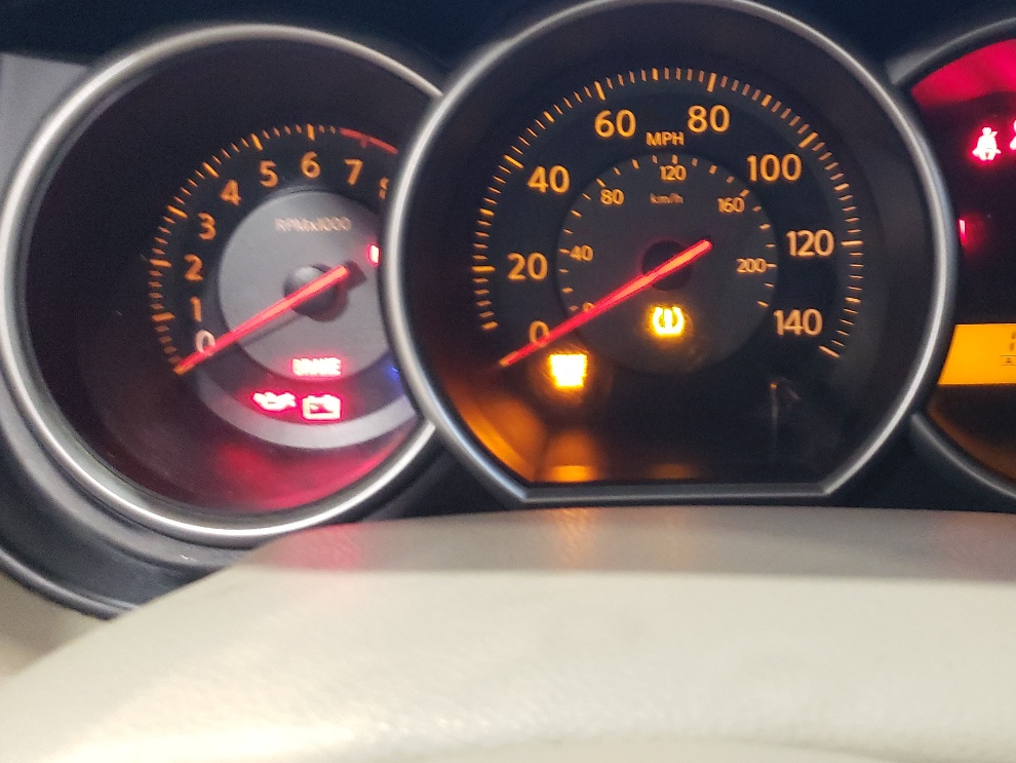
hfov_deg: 44.3
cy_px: 255
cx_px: 656
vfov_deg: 34.1
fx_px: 1233
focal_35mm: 42
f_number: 1.5
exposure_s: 1/30
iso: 402
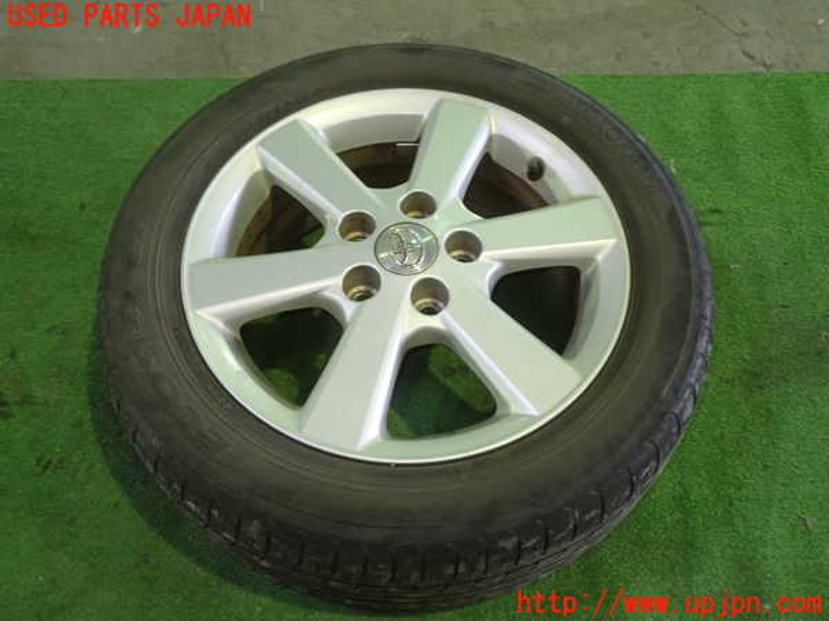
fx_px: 862
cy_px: 310
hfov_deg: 51.4
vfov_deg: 39.7
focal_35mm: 36
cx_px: 414
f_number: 2.5
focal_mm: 6.37
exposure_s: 1/25
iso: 800
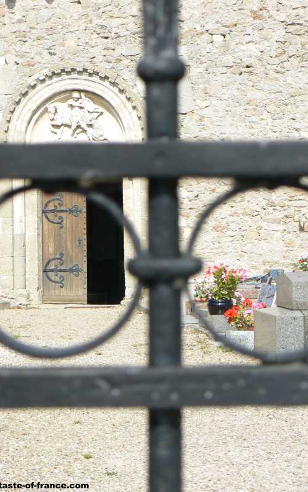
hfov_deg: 9.4
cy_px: 248
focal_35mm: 139
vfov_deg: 15.0
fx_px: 1866
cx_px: 135
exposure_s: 1/400
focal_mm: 21.6
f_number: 5.6
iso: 80
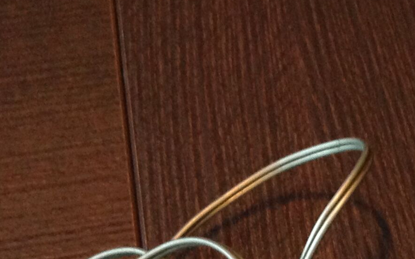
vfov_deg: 11.6
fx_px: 1233
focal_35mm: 109
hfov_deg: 18.2
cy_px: 358
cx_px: 481
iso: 320
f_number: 2.4
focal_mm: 4.28
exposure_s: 1/15
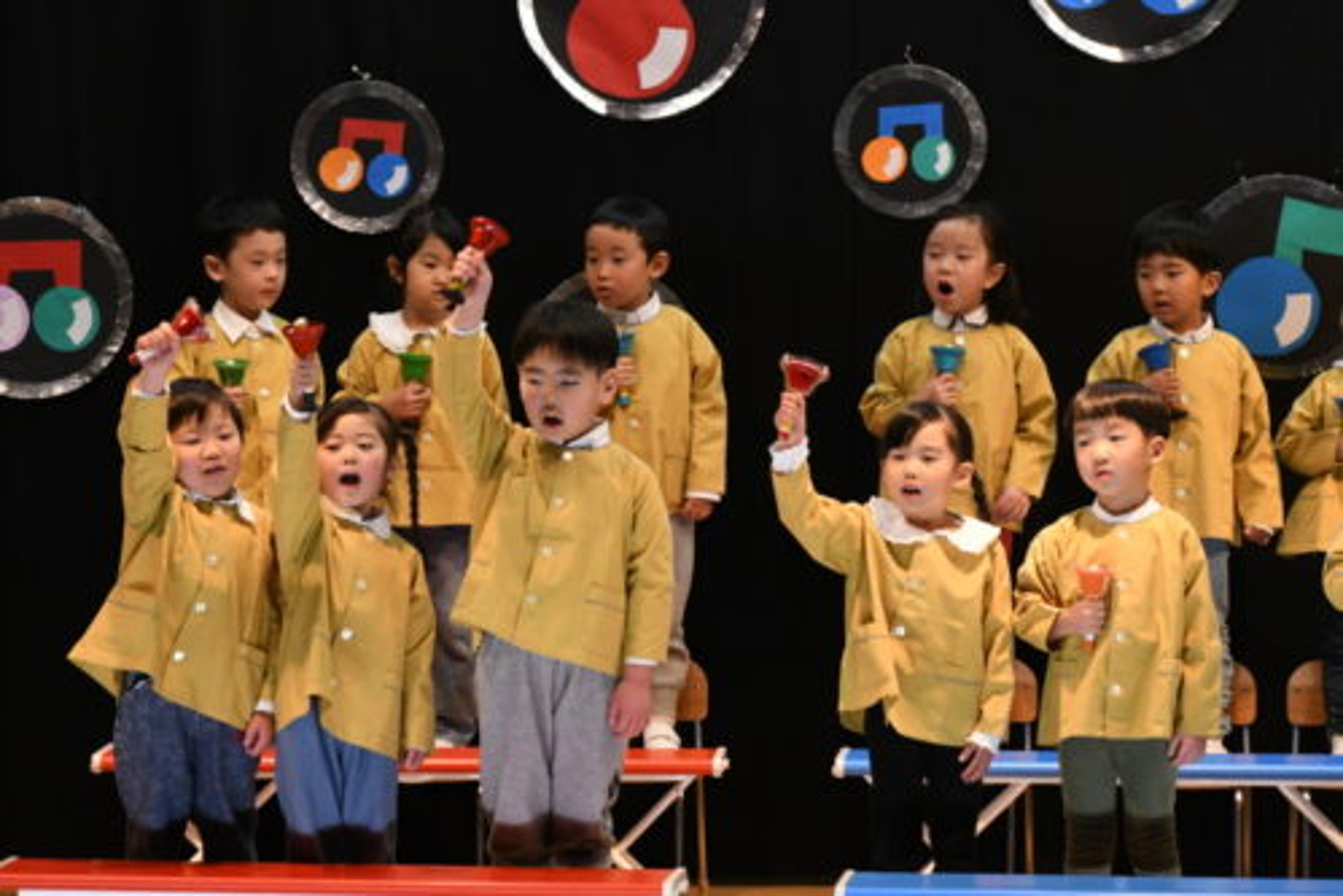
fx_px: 5970
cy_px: 448
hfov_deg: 12.8
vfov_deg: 8.6
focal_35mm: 160
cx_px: 672
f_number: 5.6
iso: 1600
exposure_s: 1/160
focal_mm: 80
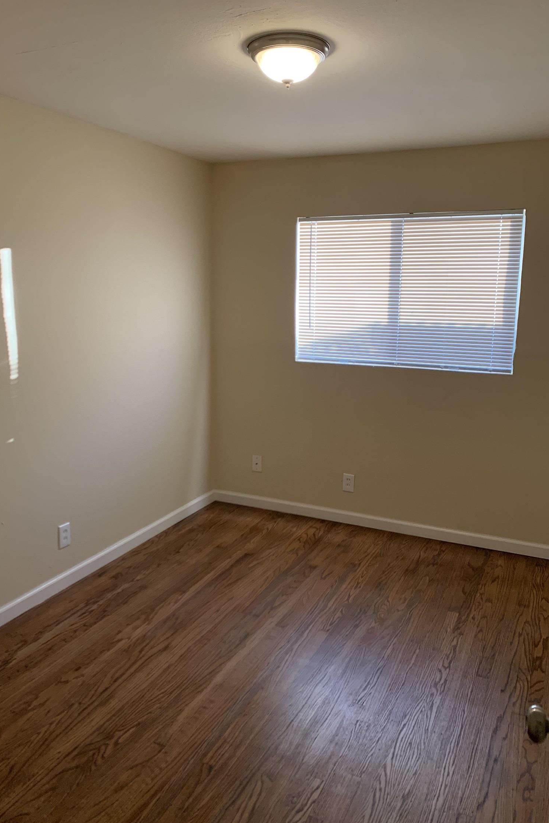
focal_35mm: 28
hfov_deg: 46.4
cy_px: 408
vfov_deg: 65.5
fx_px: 641
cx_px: 265
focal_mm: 4.25
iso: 64
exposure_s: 1/120
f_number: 1.8
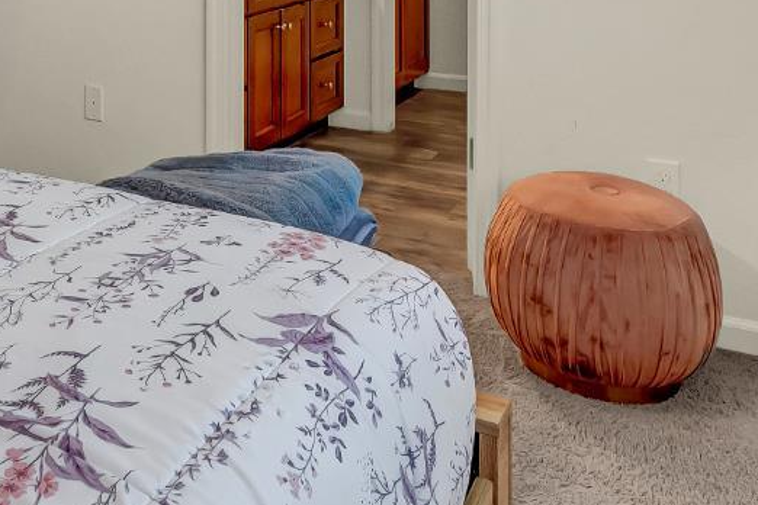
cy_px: -106
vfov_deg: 26.0
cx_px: 81
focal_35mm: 46
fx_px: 968
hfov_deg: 39.7
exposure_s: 1/100
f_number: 10
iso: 1600
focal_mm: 16
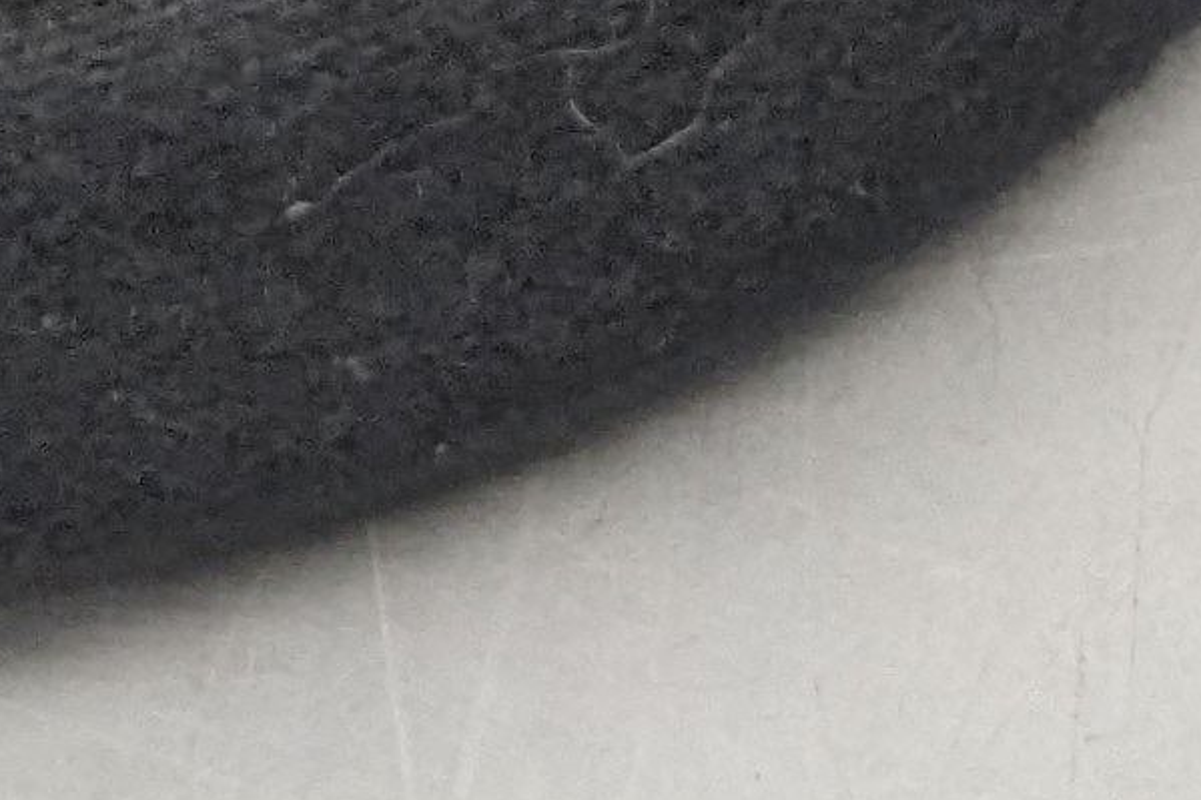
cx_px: -160
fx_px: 6303
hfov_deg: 10.7
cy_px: -2208
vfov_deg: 6.2
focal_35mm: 189
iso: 246
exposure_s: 1/120
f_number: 1.73
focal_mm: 4.38
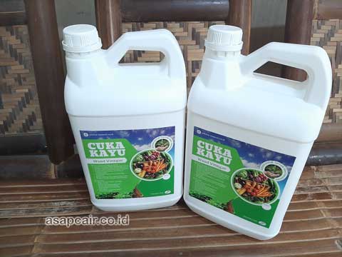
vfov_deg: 51.4
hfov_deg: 65.3
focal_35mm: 27
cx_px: 171
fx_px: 267
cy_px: 128
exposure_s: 1/20
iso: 640
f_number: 1.7
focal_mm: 3.93
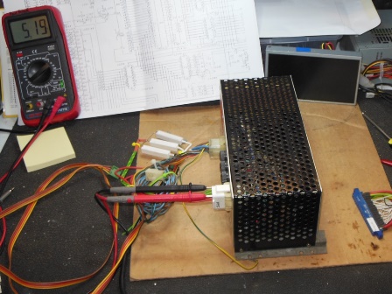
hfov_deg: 49.0
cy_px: 147
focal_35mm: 38
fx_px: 430
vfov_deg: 37.7
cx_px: 196
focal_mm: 6.8
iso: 125
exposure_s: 1/30
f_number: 3.6
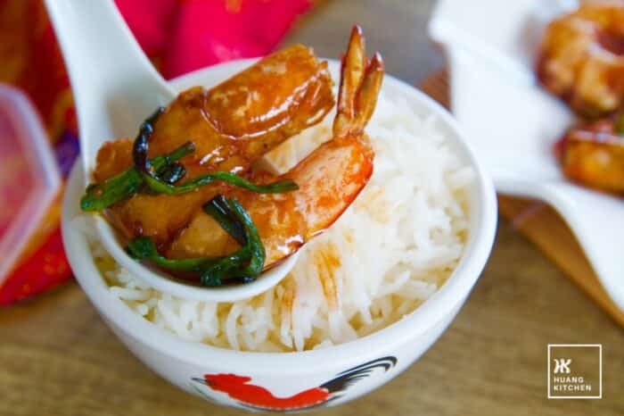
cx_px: 312
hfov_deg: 29.3
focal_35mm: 69
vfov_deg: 19.7
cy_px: 208
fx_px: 1195
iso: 250
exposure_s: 1/90
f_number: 4.8
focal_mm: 46
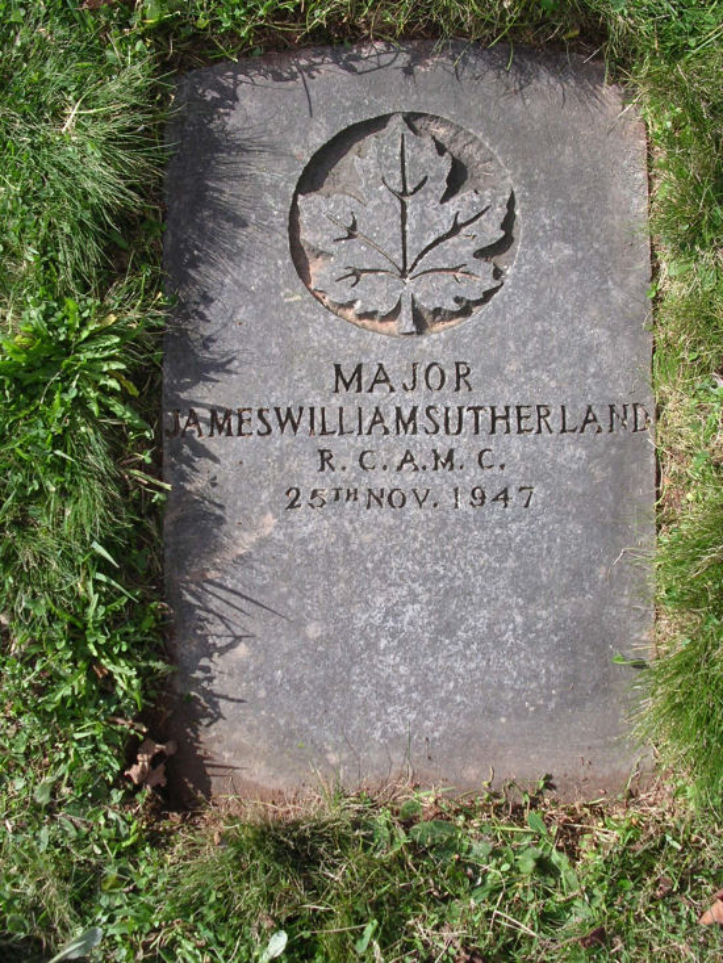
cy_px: 482
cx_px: 362
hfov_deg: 37.7
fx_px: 1058
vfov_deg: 49.0
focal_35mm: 38
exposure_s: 1/150
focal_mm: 5.8
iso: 100
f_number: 5.6
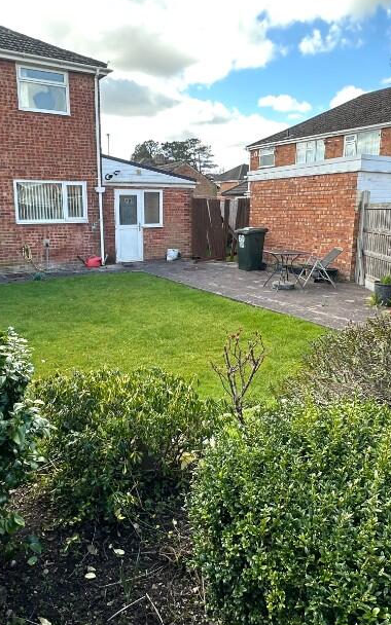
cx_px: 173
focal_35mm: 25
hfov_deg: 49.2
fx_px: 426
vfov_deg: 72.4
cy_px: 289
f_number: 2.2
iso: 40
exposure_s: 1/206
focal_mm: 2.22
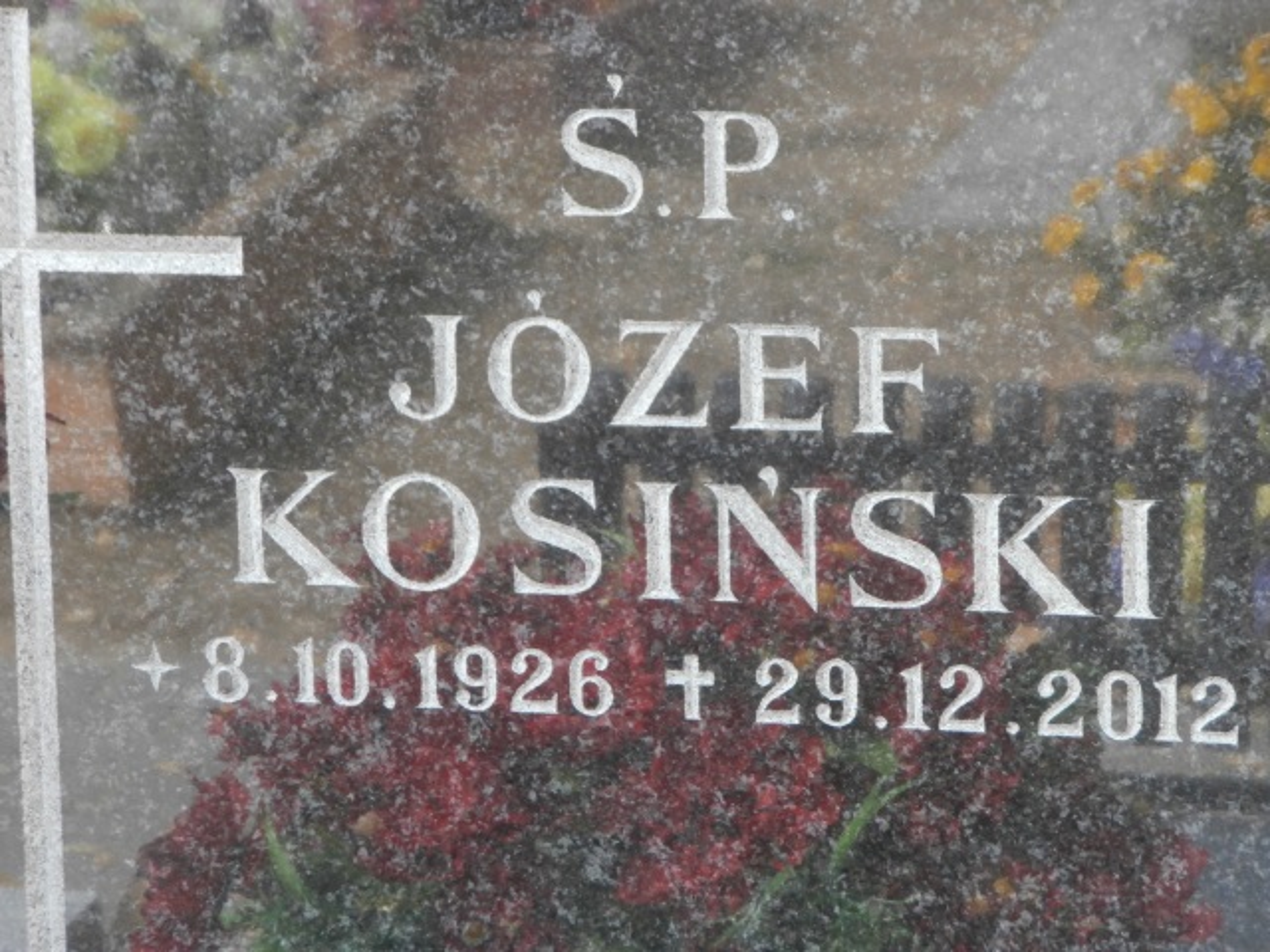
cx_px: 635
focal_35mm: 166
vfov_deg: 8.9
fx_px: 6090
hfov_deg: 11.9
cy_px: 476
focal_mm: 29.39
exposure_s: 1/80
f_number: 5.8
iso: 200
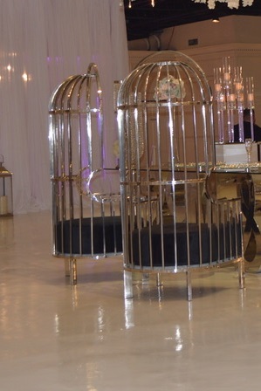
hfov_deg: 34.2
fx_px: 424
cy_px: 196
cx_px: 130
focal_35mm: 39
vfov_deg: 49.5
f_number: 4.2
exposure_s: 1/30
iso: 320
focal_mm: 26
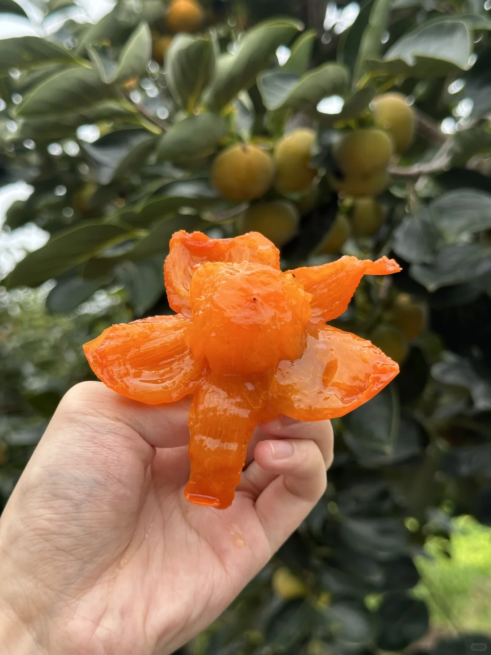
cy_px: 328
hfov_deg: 30.3
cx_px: 246
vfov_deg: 39.7
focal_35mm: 48
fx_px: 908
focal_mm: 6.86
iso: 64
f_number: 1.78
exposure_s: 1/745
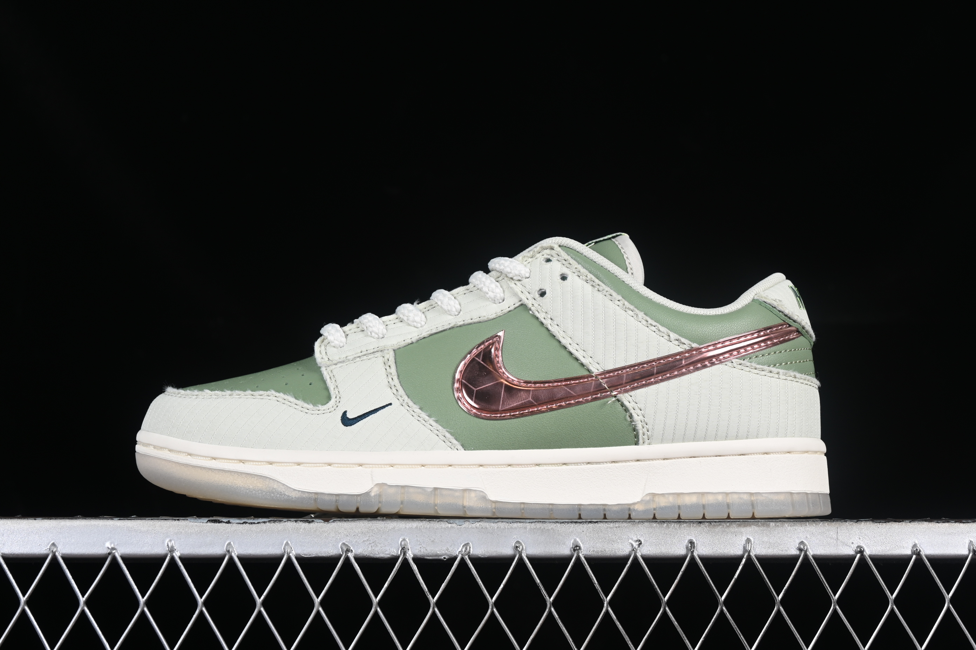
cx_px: 488
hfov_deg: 27.0
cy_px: 325
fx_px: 2033
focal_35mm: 75
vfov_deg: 18.2
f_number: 8
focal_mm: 50
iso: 160
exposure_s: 1/80
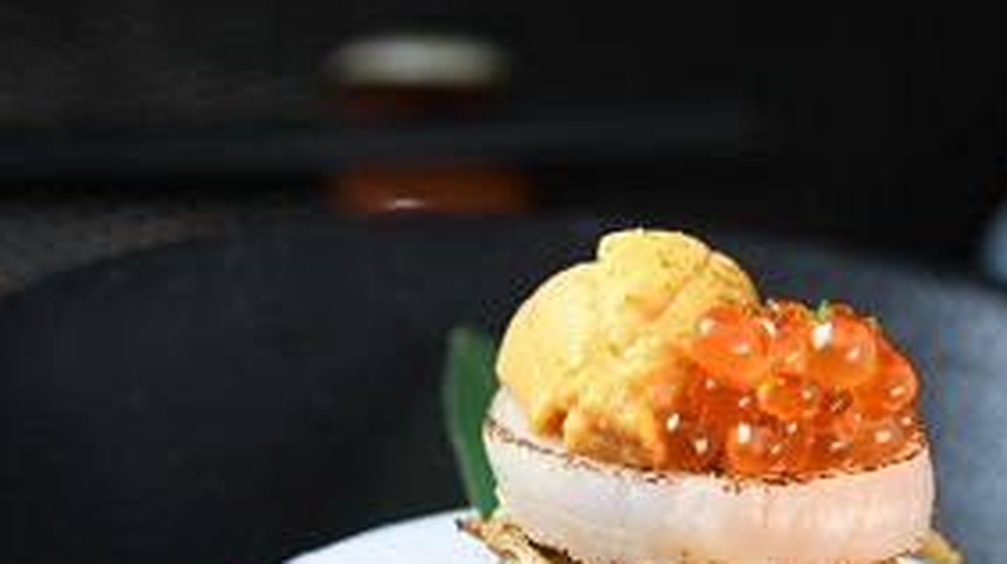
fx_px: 5949
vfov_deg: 5.4
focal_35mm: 223
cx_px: 661
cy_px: 580
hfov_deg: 9.7
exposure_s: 1/50
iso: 80
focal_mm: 120
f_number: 7.1
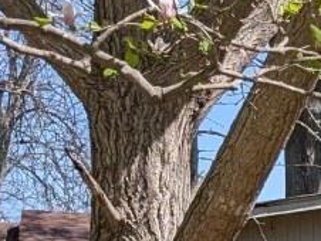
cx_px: 763
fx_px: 1476
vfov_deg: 9.0
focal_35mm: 159
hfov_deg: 10.7
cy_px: 420
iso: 18
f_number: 1.68
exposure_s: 1/712
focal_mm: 6.9
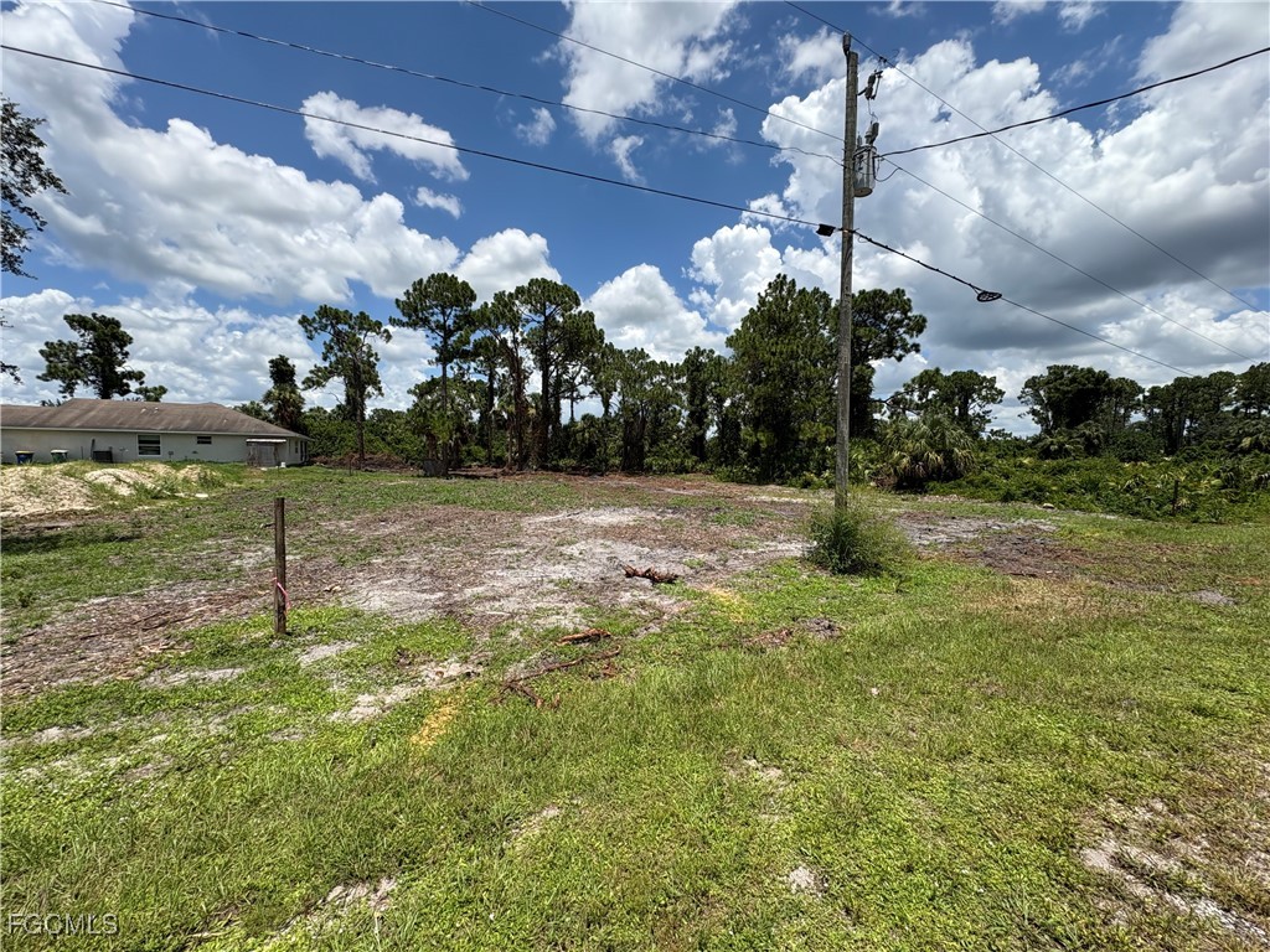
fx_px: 514
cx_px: 635
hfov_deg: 102.1
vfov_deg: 85.7
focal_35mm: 14
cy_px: 476
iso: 50
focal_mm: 2.22
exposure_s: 1/1880
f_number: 2.2
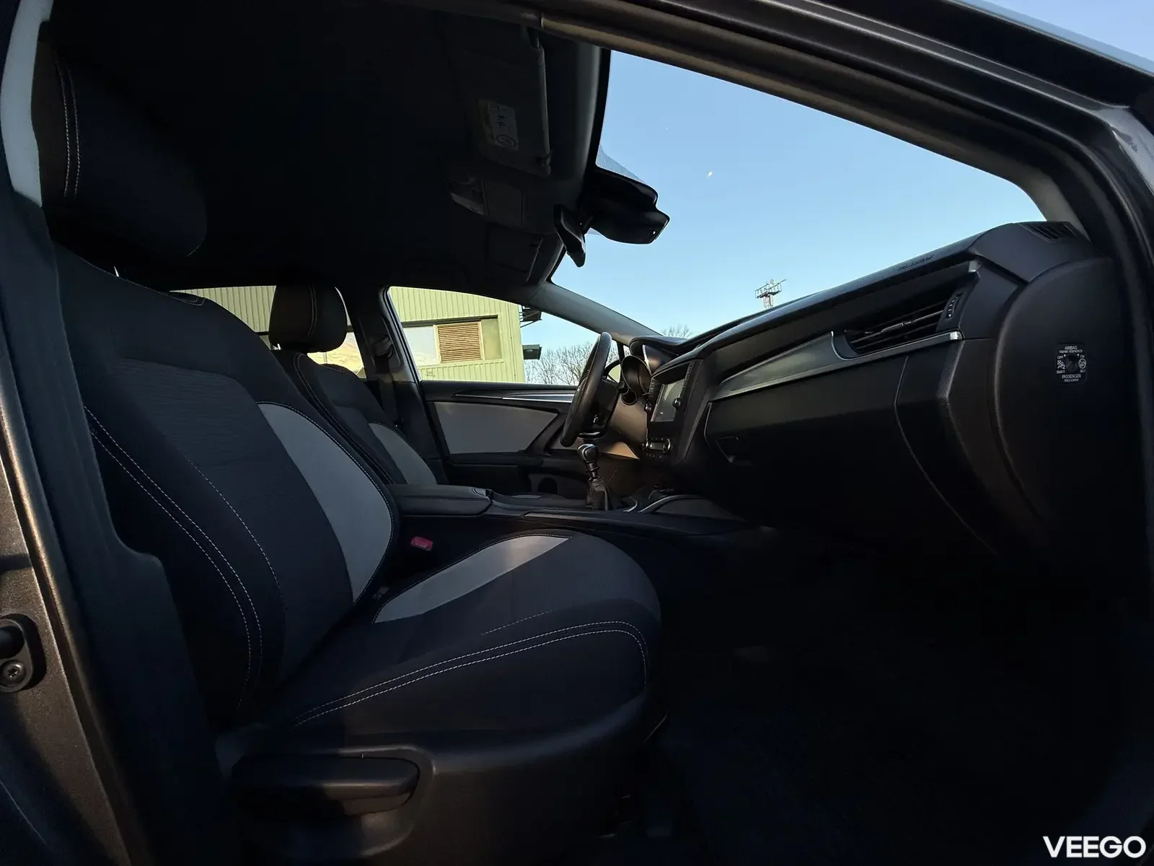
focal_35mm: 14
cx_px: 577
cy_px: 433
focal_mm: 2.22
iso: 50
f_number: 2.2
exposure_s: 1/455
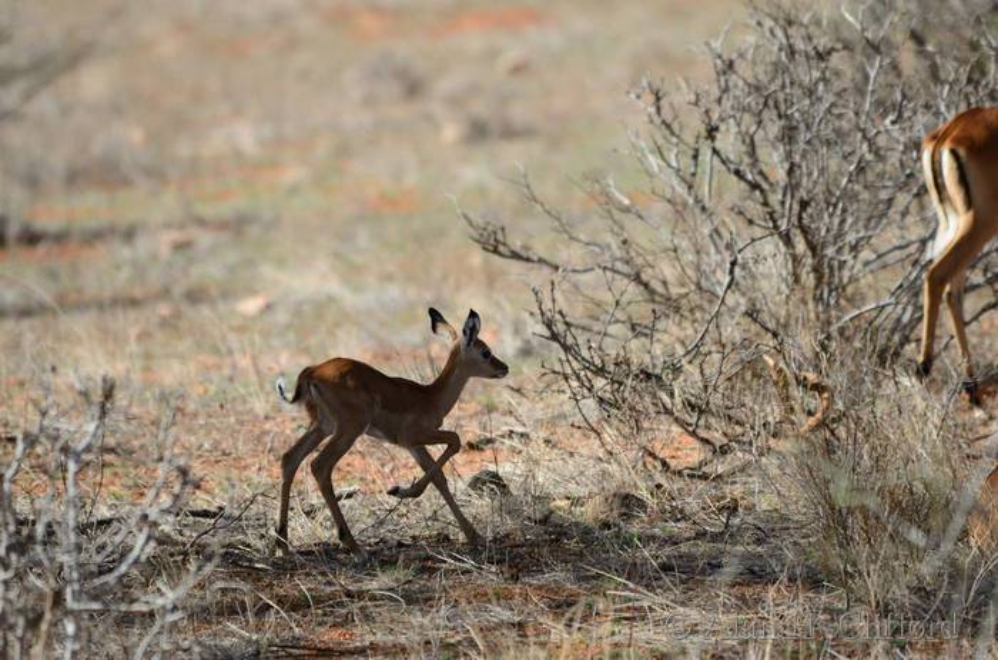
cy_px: 330
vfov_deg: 2.3
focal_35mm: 600
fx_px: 16592
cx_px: 499
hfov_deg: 3.4
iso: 200
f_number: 5.6
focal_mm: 400
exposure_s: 1/640
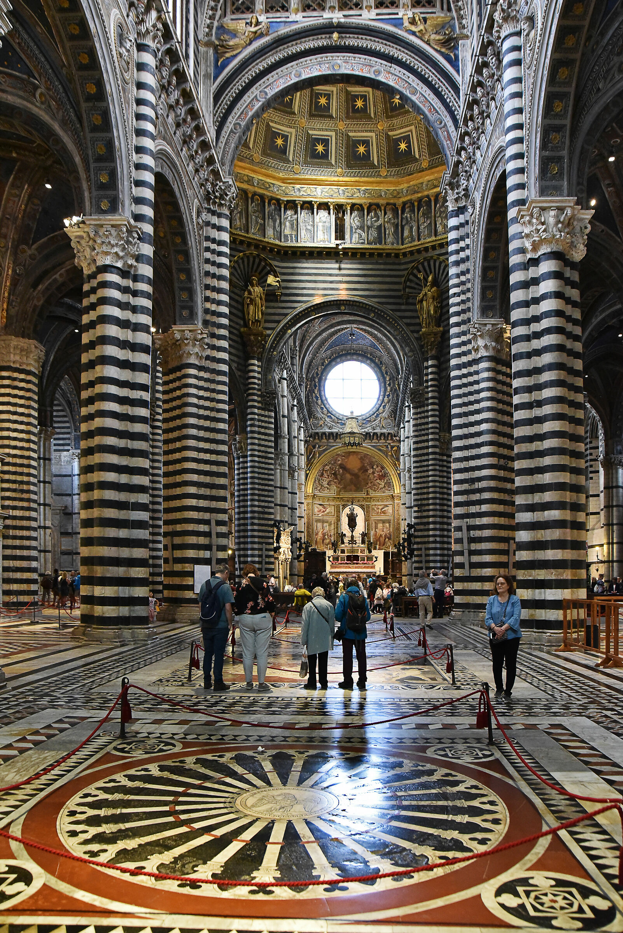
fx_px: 622
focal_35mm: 24
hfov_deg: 53.2
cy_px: 466
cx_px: 312
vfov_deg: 73.7
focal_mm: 24
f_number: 5
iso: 6400
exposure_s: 1/60
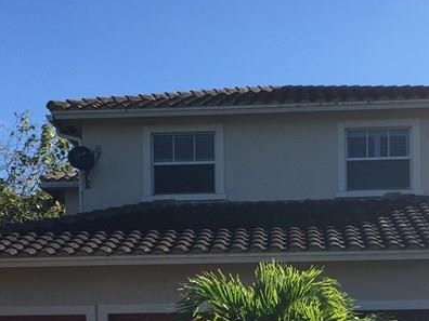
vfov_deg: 18.9
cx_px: 224
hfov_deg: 26.0
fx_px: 929
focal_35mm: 75
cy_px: 351
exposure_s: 1/1522
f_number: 2.2
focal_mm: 4.15
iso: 32
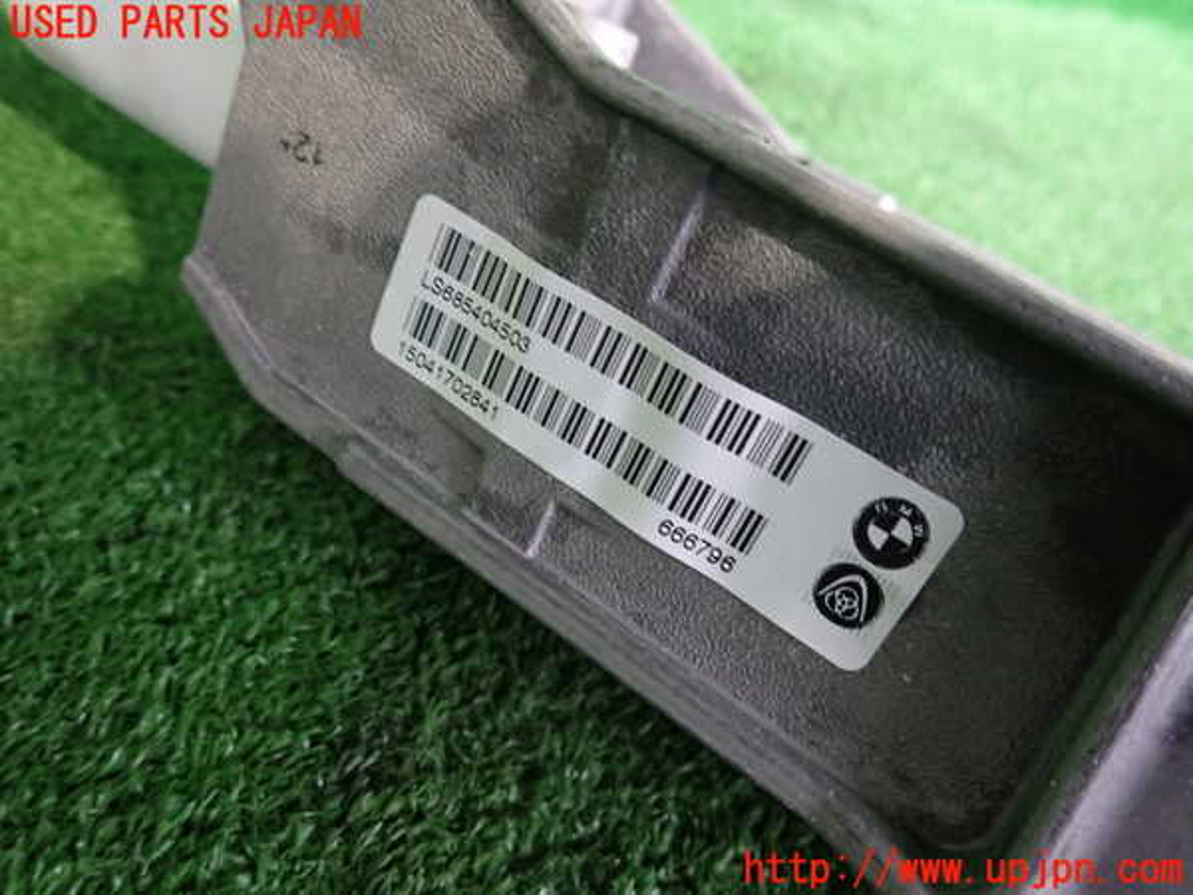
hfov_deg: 69.4
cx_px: 596
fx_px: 862
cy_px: 448
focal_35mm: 25
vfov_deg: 54.9
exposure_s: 1/30
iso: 500
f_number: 2
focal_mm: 4.5
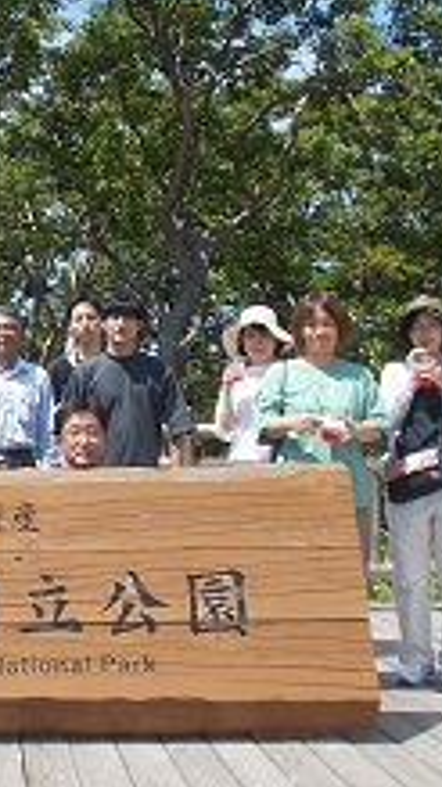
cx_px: -32
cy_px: 331
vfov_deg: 34.3
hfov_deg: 19.0
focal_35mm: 61
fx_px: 1272
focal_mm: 6
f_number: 3.6
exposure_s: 1/640
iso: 80
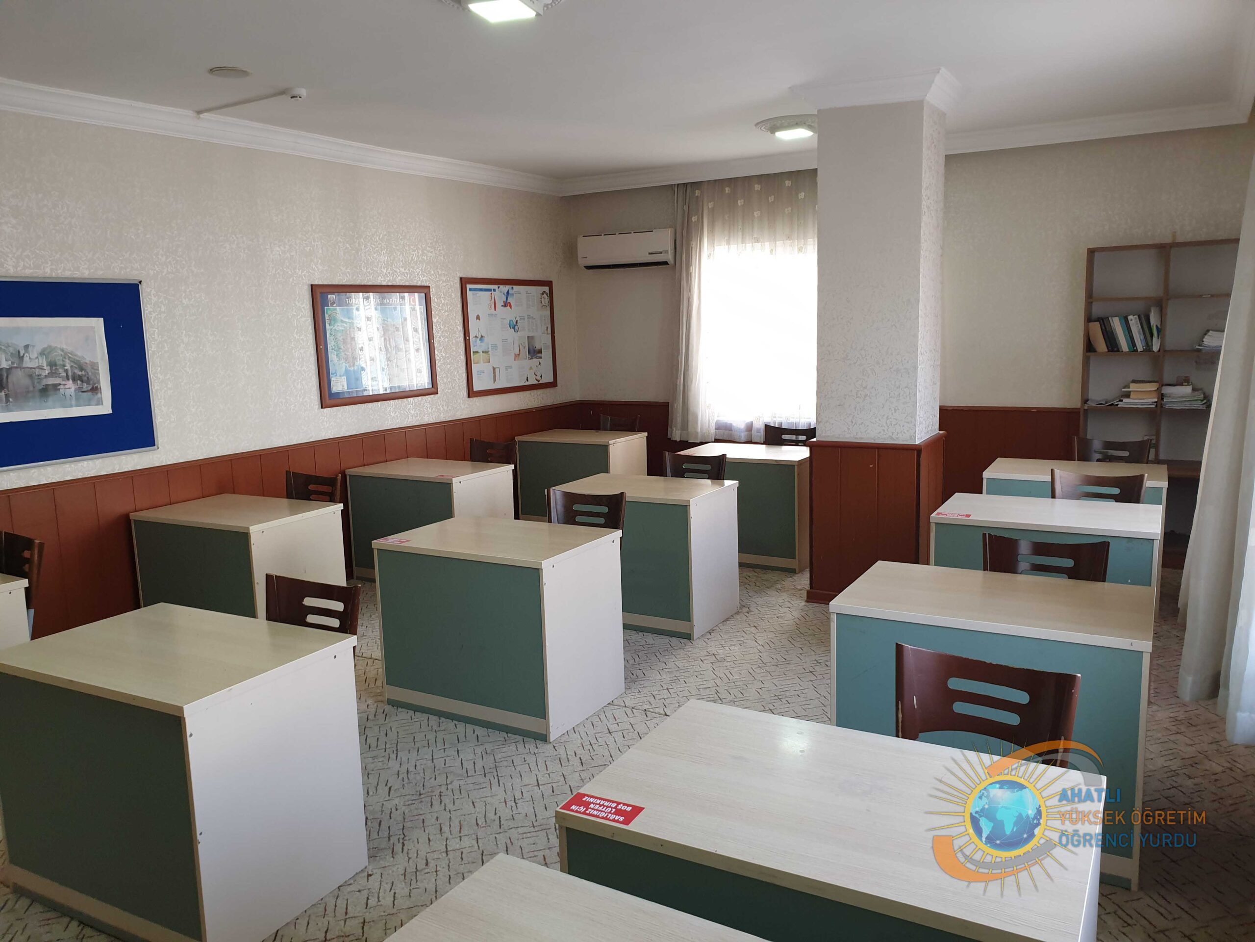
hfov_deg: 67.3
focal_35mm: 26
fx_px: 943
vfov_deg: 53.1
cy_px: 471
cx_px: 628
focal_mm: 4.3
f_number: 1.5
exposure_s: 1/30
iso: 250
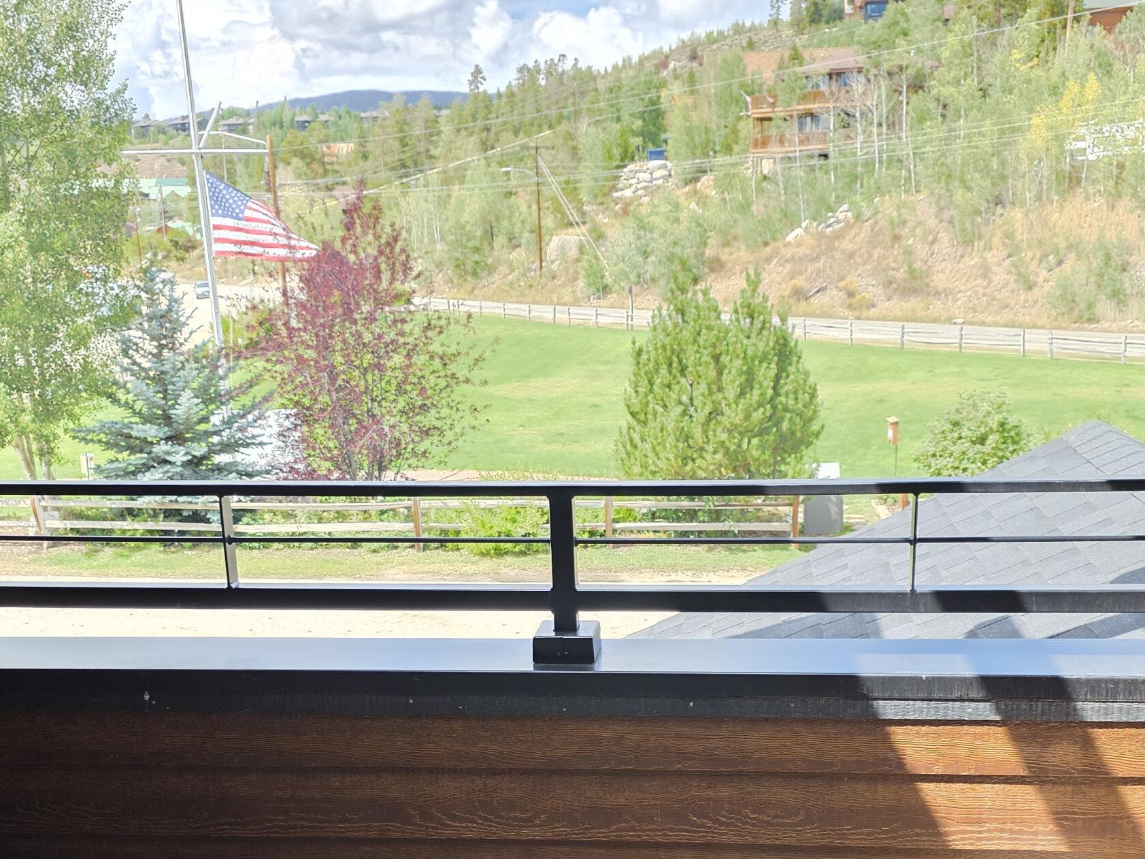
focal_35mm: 41
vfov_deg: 34.3
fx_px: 1356
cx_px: 618
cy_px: 652
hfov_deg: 45.7
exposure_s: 1/359
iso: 40
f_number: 1.7
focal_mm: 6.3
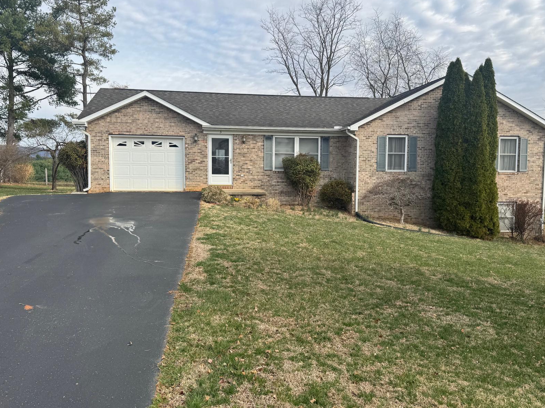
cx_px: 284
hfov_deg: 58.3
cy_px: 210
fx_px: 488
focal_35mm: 31
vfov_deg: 45.4
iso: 80
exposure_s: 1/2331
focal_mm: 6.76
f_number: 1.78
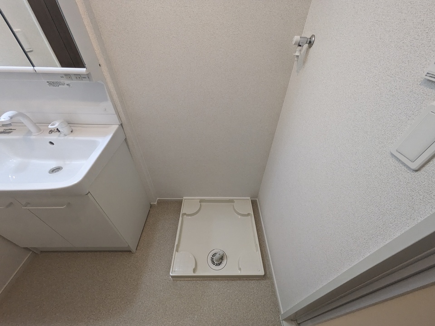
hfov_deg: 102.0
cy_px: 163
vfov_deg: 85.7
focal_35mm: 14
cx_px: 218
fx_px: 176
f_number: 2.2
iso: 456
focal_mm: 1.83
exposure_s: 1/100
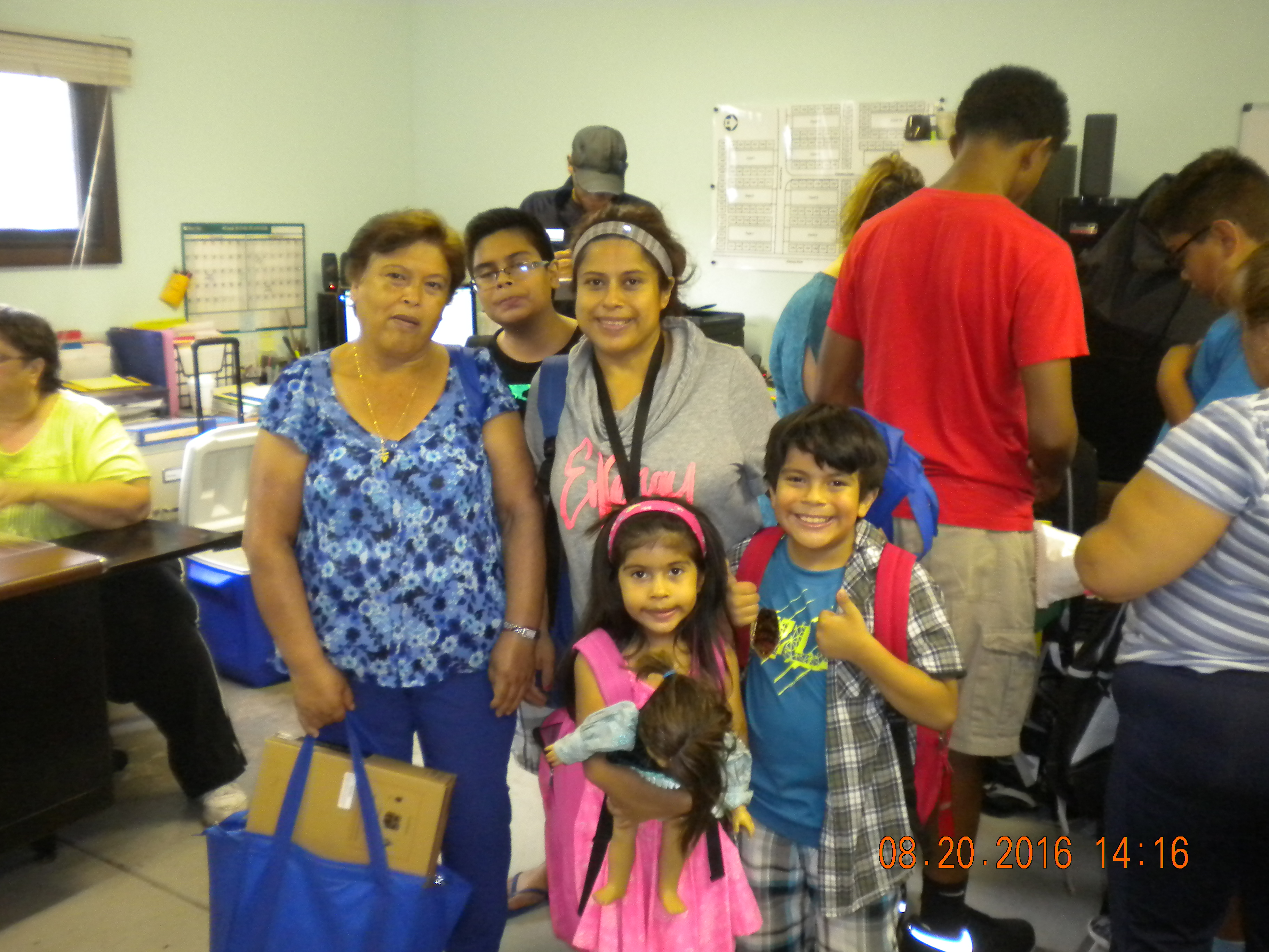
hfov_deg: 52.6
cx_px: 634
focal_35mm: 35
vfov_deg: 40.7
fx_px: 1283
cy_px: 476
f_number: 3.1
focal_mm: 6.3
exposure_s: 1/31.5
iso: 400
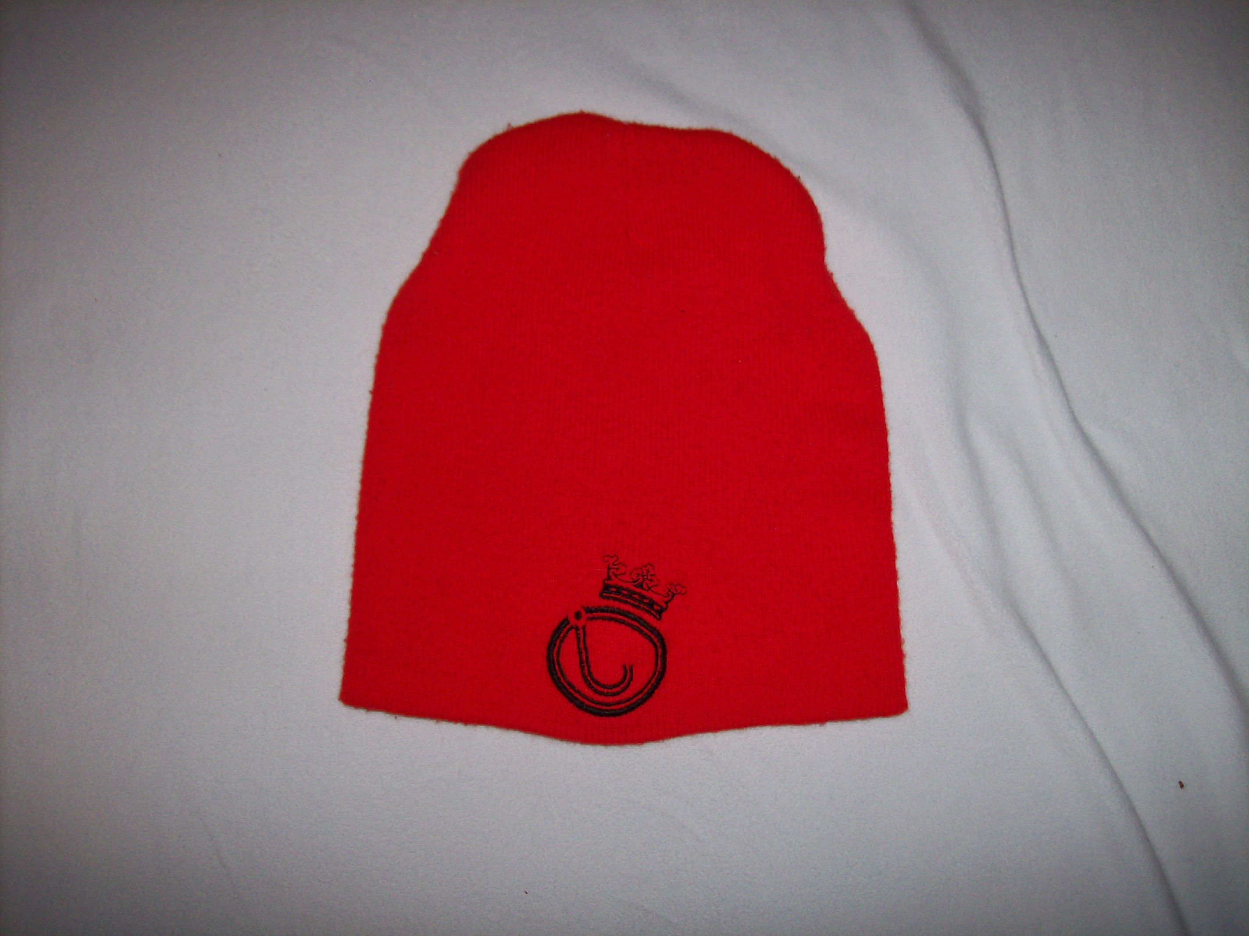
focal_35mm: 36
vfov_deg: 39.6
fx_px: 1298
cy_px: 468
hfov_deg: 51.4
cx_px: 624
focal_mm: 6
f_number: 2.7
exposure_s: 1/64
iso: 80
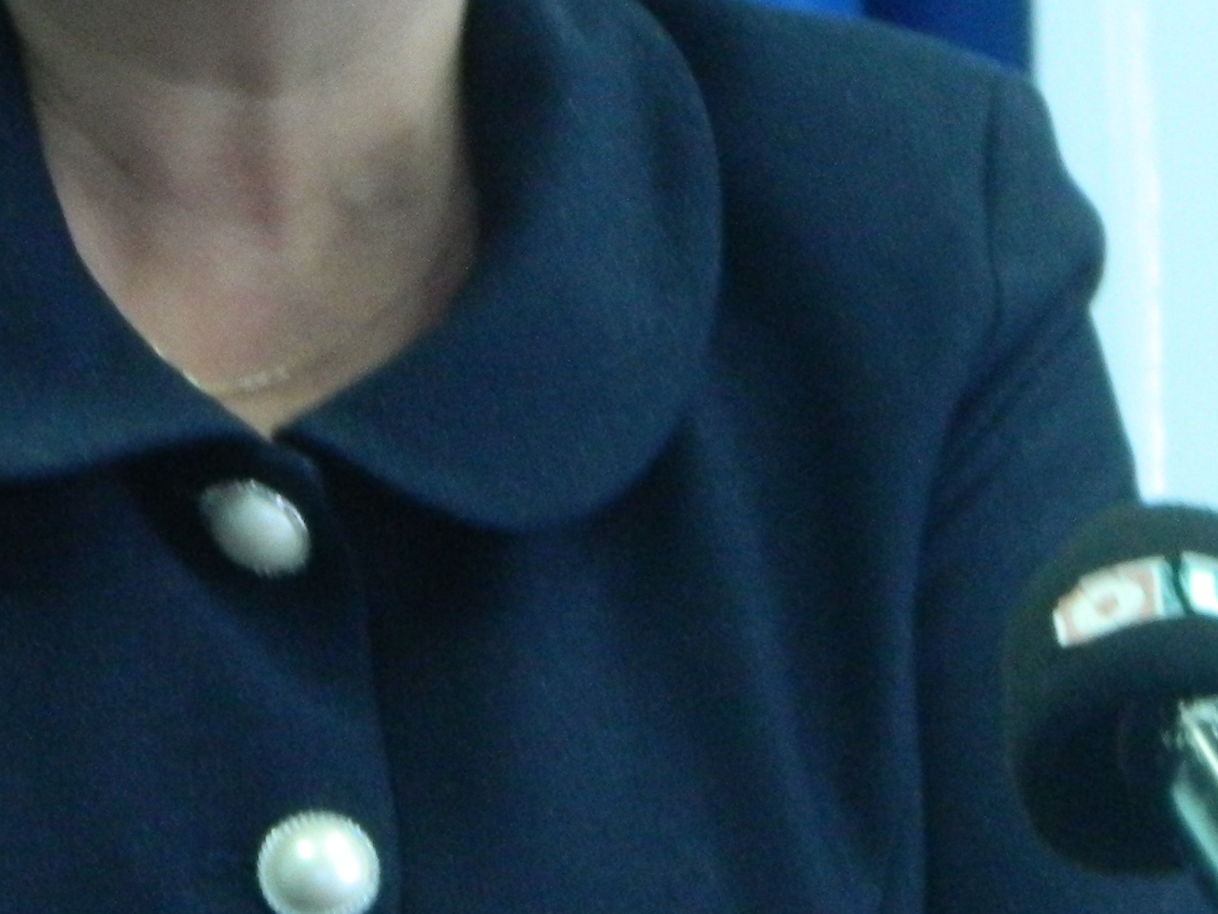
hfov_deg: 2.5
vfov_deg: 1.9
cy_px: 125
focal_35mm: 791
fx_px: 27837
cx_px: 343
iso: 400
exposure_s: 1/13
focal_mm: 50
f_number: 5.6
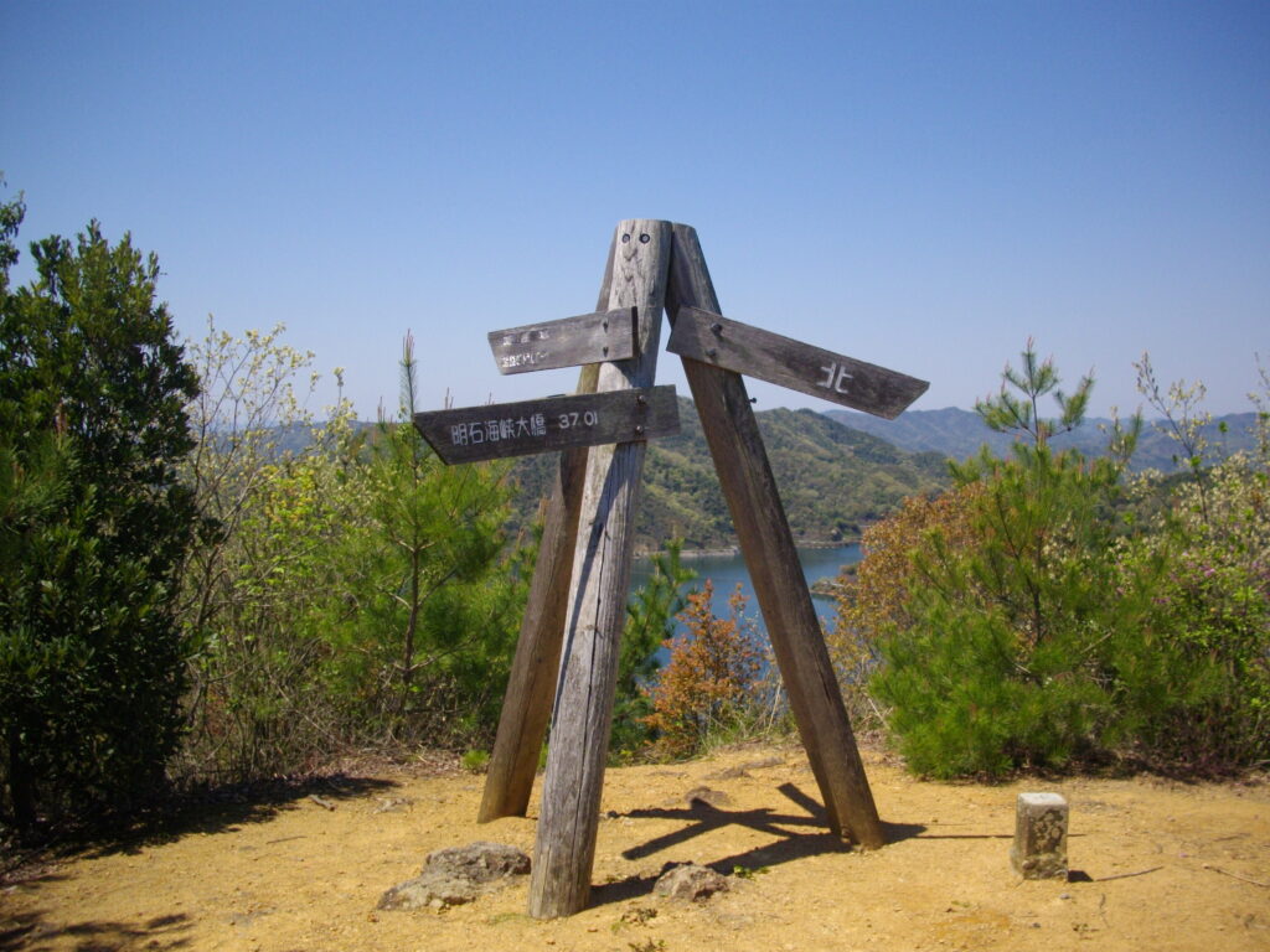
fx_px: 1357
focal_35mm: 37
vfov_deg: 38.7
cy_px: 476
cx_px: 635
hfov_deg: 50.1
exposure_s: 1/400
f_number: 5.6
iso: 100
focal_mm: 6.2
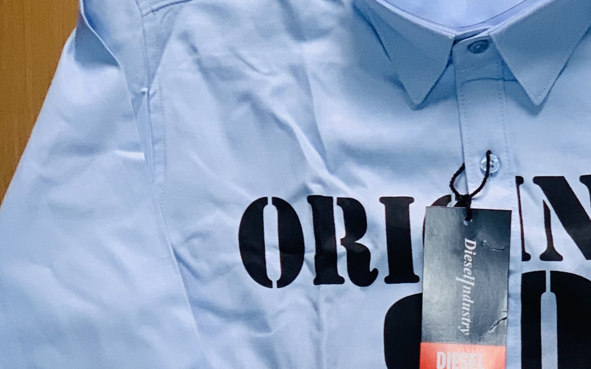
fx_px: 2158
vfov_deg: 9.6
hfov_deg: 15.4
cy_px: 456
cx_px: 514
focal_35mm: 134
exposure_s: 1/100
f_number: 2.4
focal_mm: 6
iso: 100
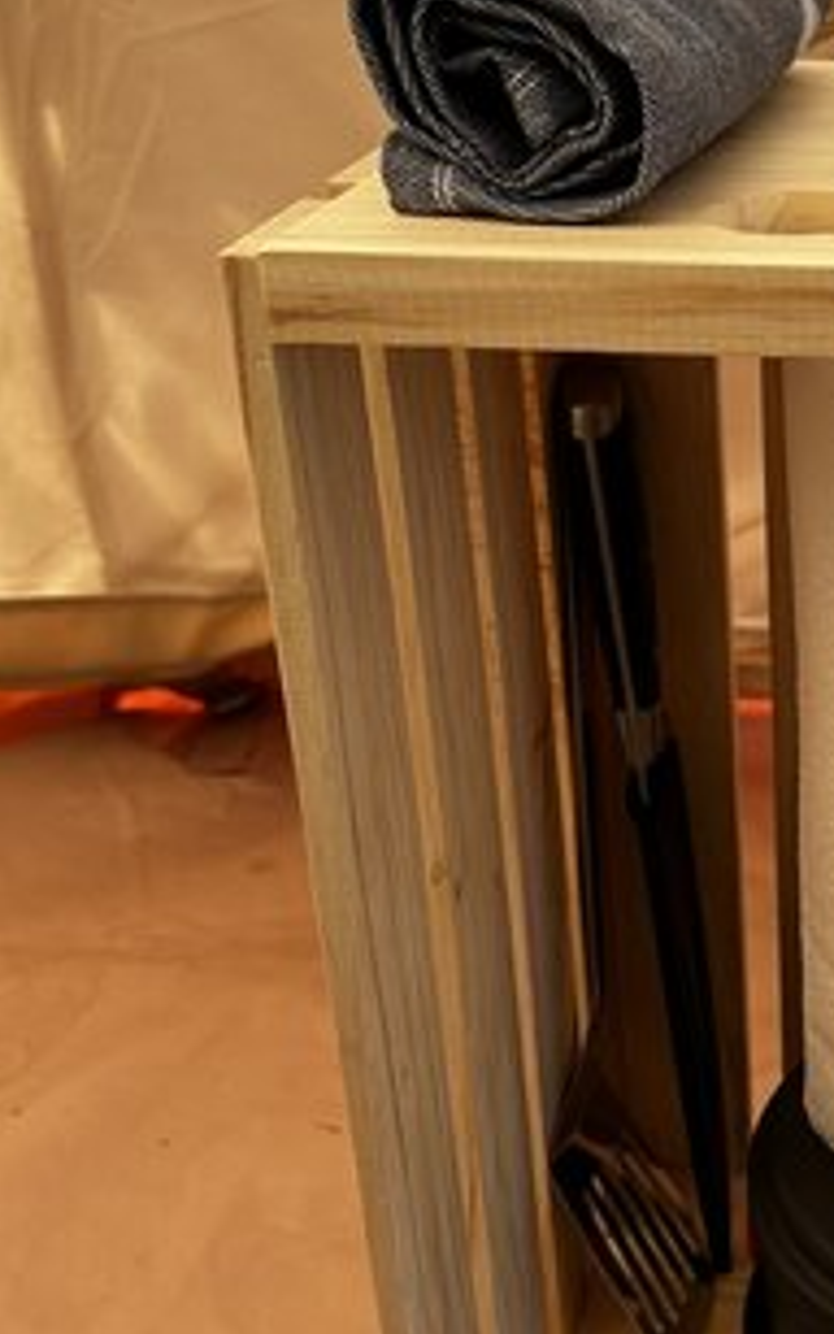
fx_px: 1927
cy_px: 578
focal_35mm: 53
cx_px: 969
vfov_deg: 38.1
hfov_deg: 22.7
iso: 100
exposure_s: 1/121
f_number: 1.78
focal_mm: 6.86
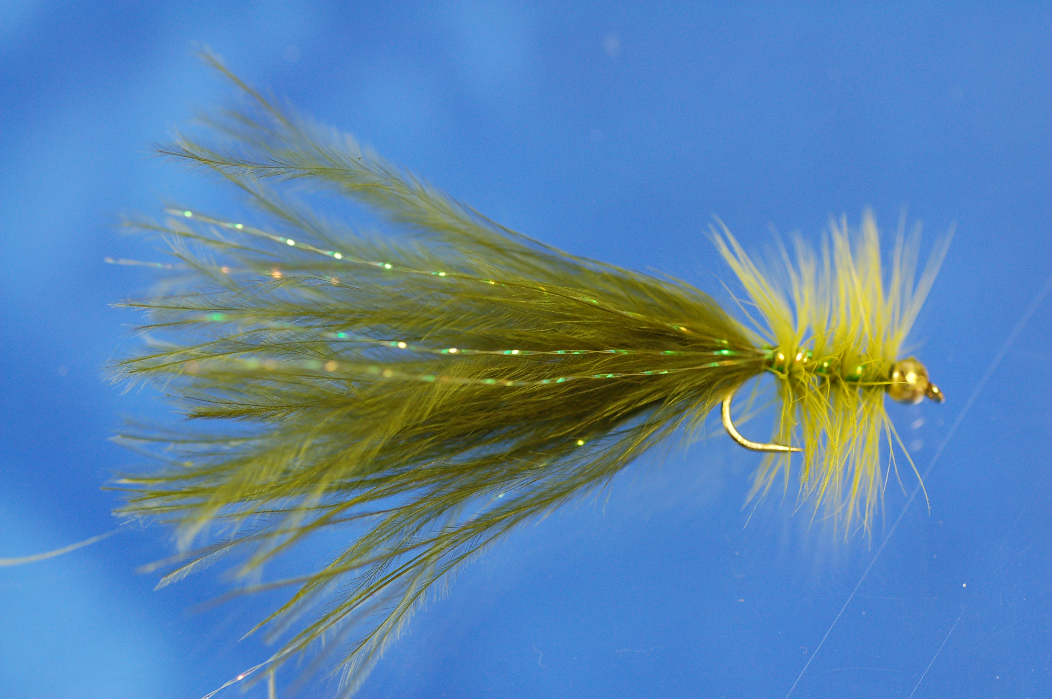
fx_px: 3066
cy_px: 350
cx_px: 526
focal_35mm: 105
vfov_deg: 13.0
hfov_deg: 19.5
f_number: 4.5
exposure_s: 1/125
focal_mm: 70
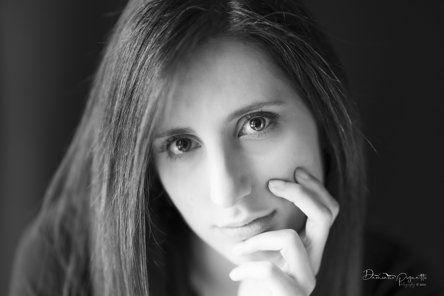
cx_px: 222
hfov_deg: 23.9
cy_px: 148
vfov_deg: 16.1
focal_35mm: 85
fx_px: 1048
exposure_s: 1/100
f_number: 1.6
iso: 400
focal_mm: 85
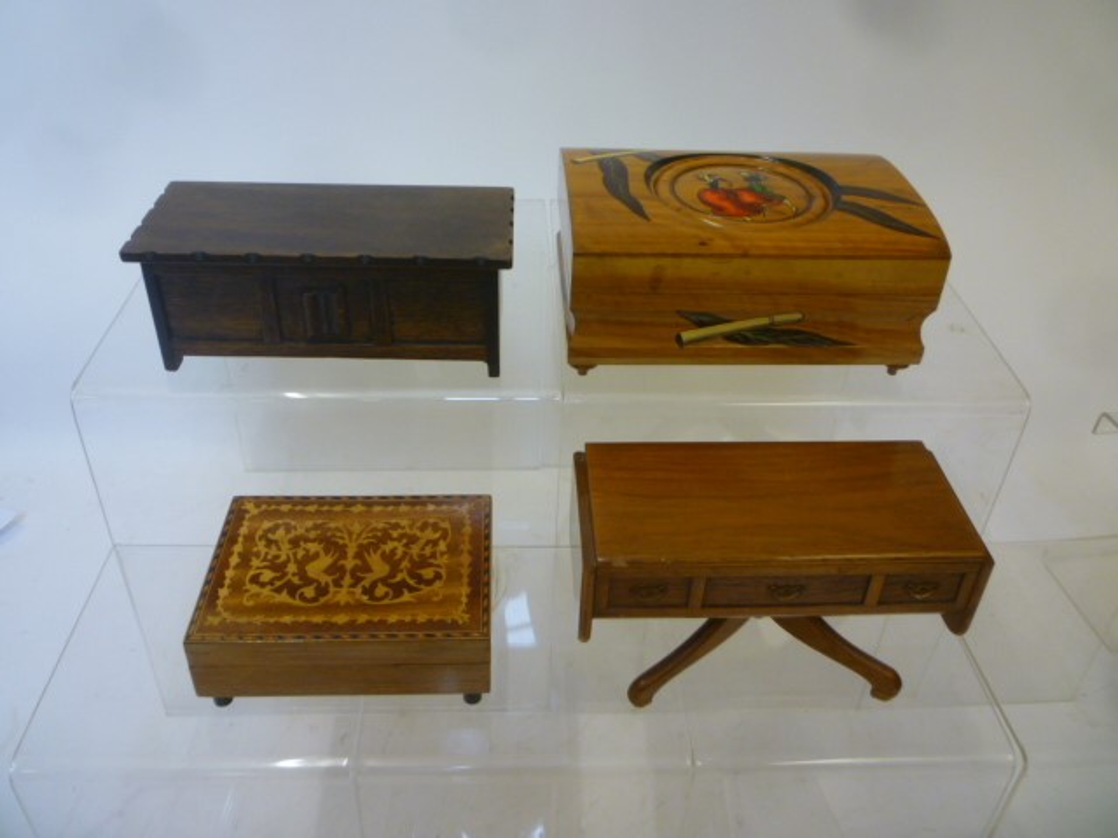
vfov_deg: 48.2
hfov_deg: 61.7
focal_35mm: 29
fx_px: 937
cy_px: 419
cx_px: 559
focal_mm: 5.2
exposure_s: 1/30
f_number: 3.3
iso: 200
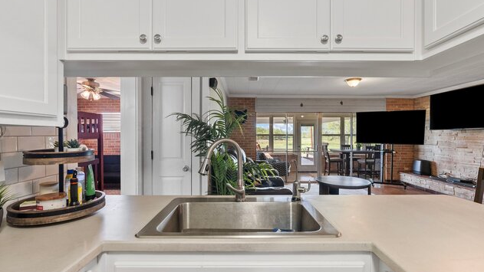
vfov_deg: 63.9
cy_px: 141
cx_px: 245
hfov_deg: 95.9
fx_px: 218
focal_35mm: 17
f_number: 9
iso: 640
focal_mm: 16
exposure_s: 1/8
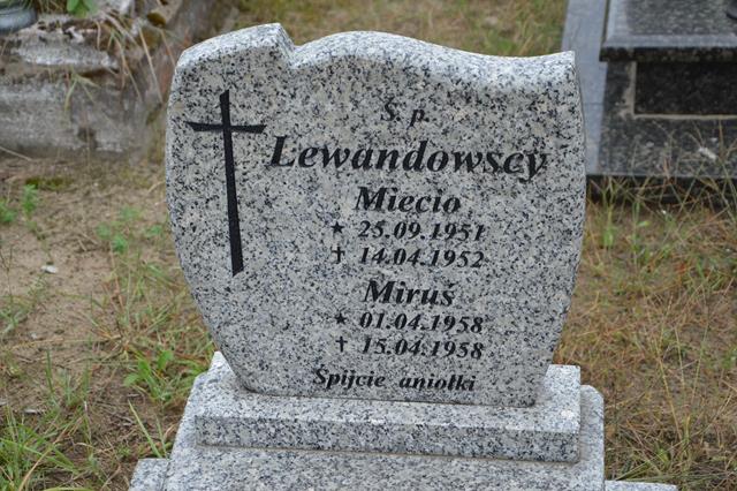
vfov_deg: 15.7
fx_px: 1780
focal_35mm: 87
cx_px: 368
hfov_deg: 23.4
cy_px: 246
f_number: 5.6
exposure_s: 1/125
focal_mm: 58
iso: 180
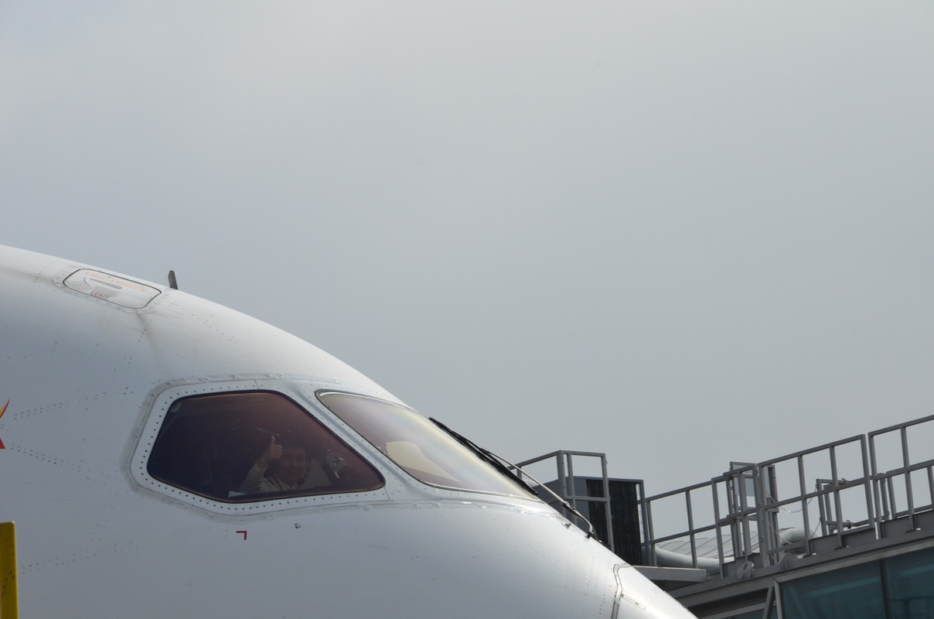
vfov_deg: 8.7
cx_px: 467
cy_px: 310
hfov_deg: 13.1
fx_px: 4078
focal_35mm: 158
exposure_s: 1/800
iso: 400
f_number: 14
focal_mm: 105
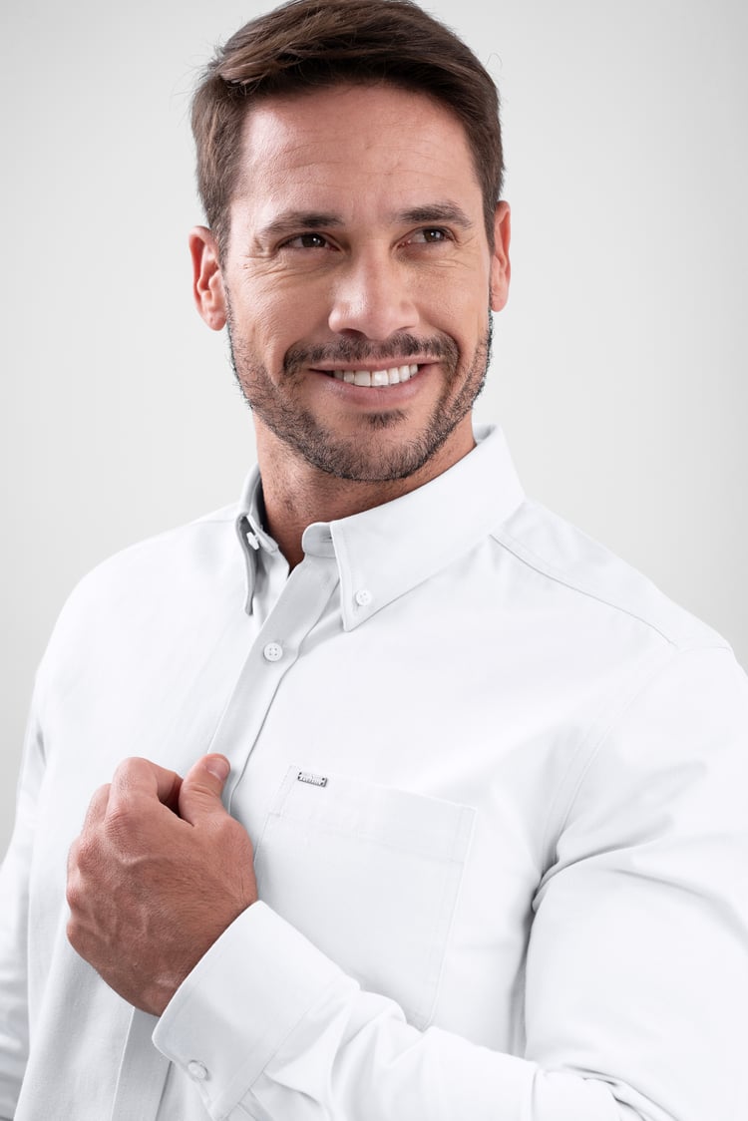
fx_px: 2647
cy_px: 560
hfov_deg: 16.1
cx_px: 374
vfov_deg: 23.9
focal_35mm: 85
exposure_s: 1/200
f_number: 5.6
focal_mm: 85
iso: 250
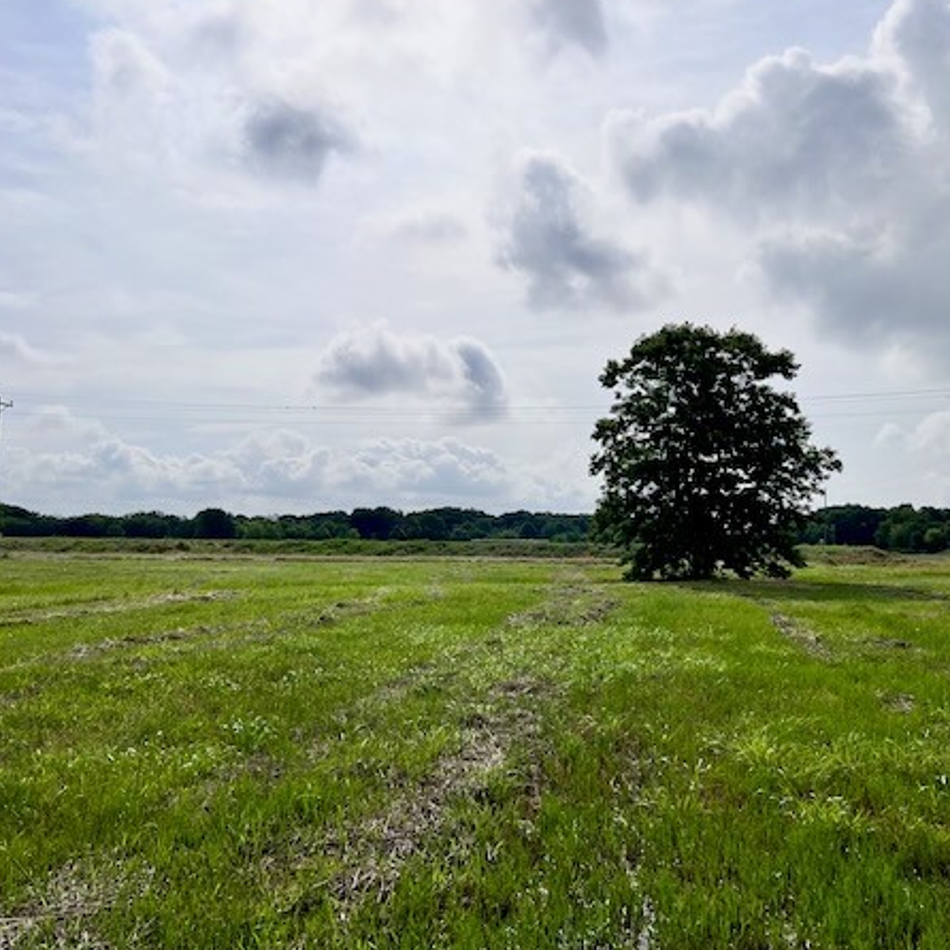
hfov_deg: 49.7
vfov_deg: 49.7
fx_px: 1025
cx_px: 524
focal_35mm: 33
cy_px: 447
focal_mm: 5.7
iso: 32
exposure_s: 1/16393
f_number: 1.5
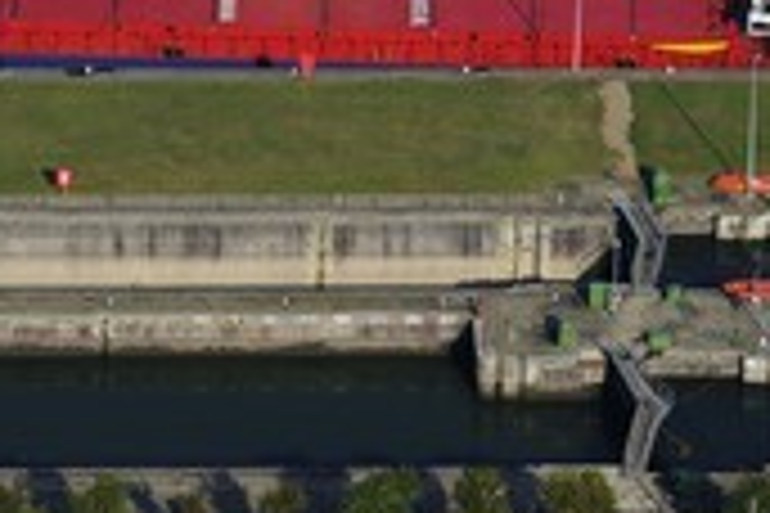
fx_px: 7635
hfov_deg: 5.8
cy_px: -22
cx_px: 324
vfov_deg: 3.8
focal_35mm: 357
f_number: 11
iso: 400
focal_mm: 145
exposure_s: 1/800
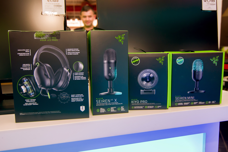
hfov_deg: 57.2
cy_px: 76
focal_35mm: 33
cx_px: 114
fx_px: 209
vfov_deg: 40.0
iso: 640
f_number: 4
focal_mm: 22
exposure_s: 1/50
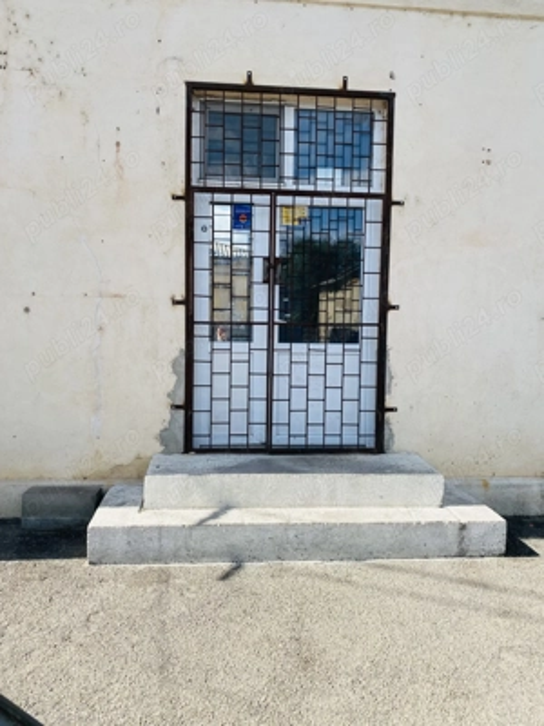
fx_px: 545
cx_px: 272
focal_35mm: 26
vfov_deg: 67.3
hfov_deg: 53.1
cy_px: 363
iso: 32
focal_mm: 4.25
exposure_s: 1/2183
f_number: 1.8
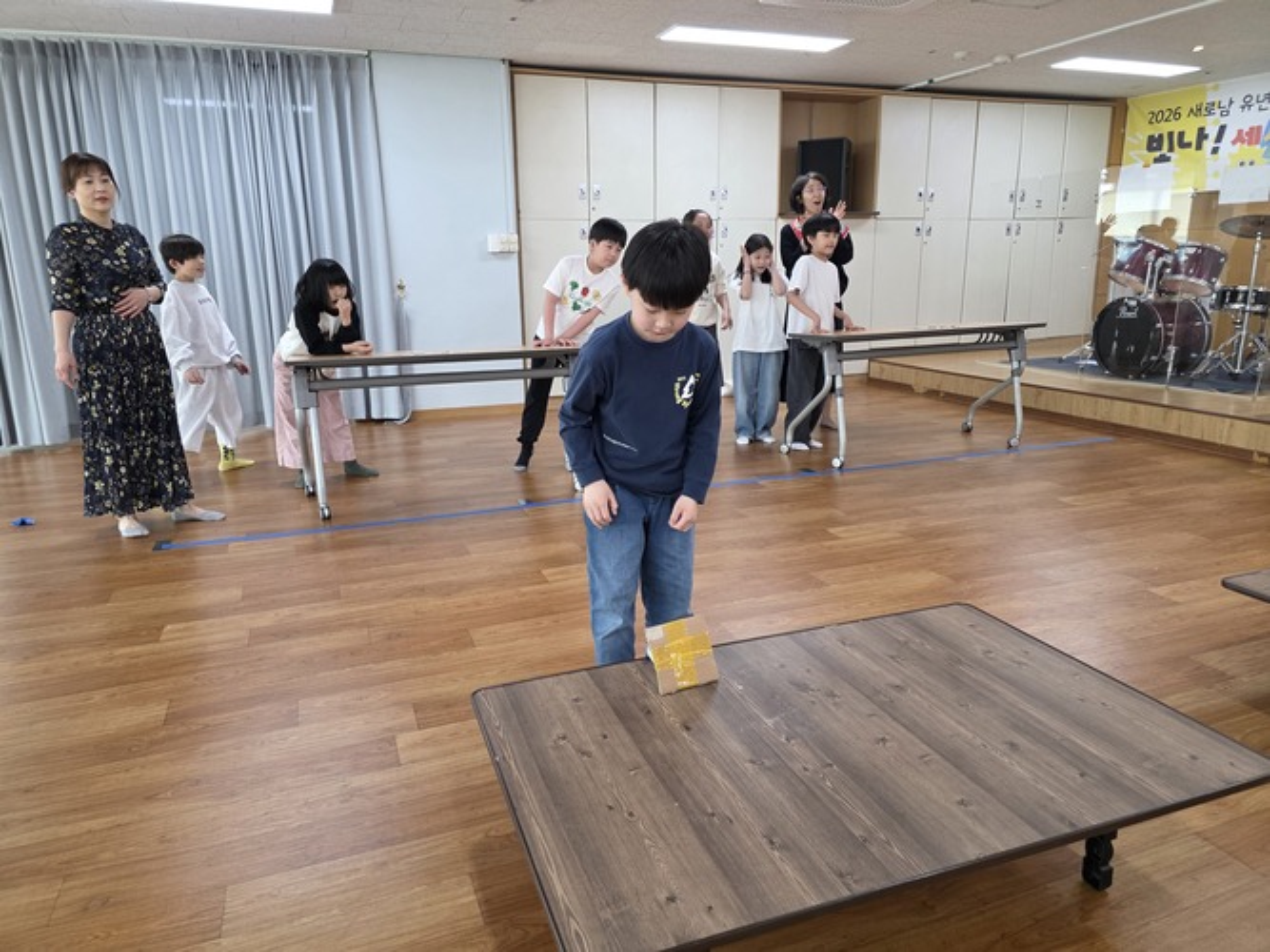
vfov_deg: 58.9
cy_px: 476
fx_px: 844
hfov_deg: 73.9
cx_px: 635
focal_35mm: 23
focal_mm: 6.3
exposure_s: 1/120
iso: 320
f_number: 1.7
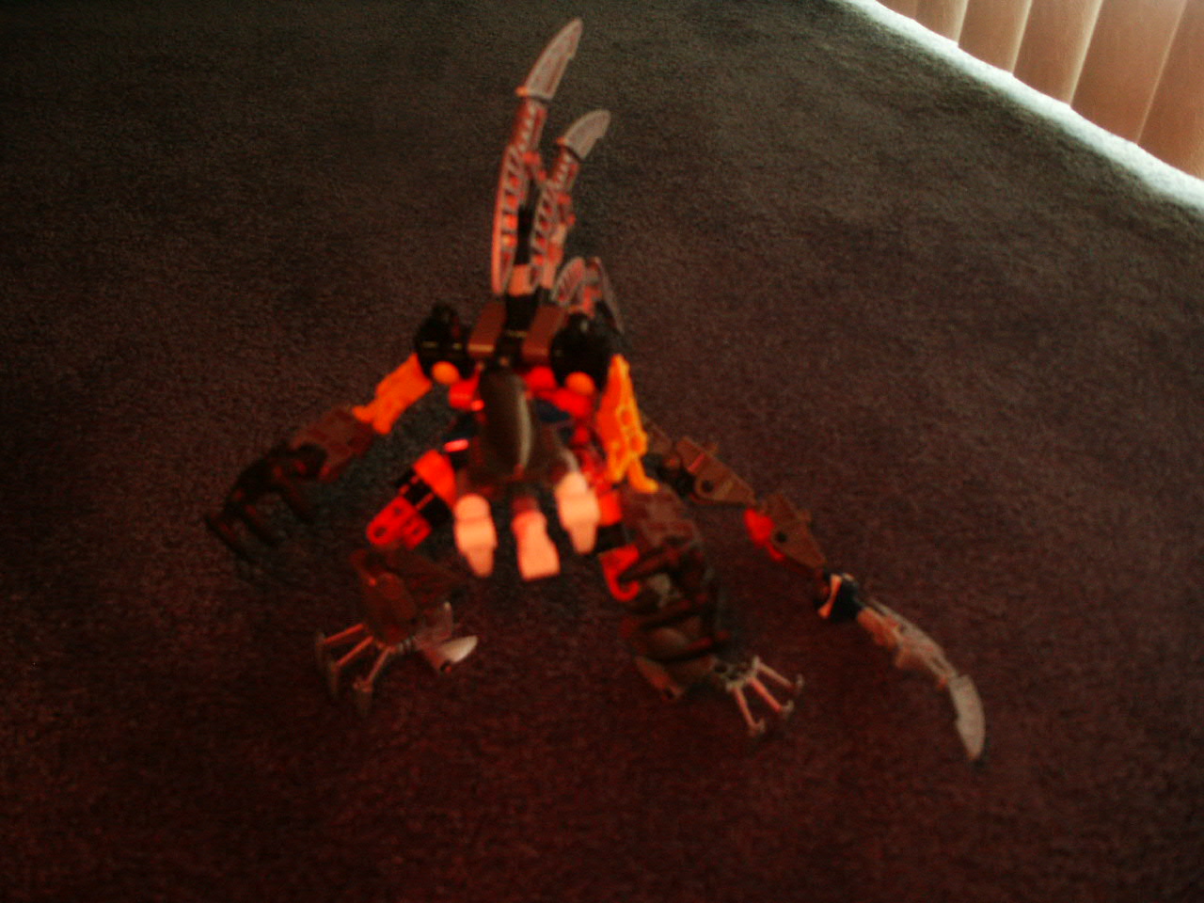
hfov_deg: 52.6
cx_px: 602
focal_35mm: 35
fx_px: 1217
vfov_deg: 40.7
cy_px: 452
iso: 200
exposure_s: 1/45
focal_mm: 7.18
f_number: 3
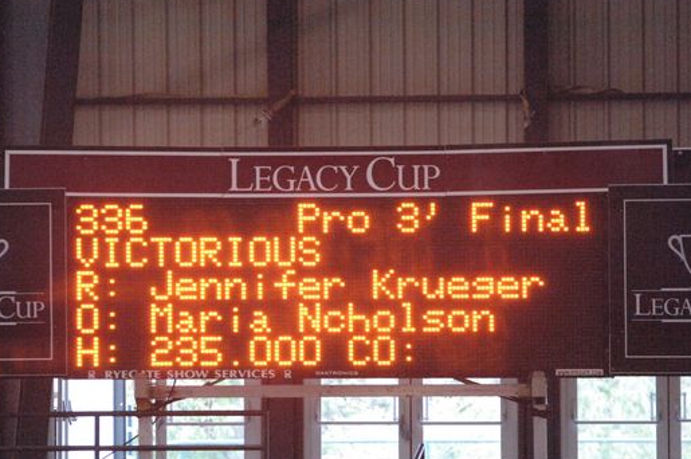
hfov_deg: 5.5
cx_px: 303
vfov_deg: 3.7
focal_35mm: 373
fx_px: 7150
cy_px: 268
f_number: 2.8
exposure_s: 1/320
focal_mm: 200
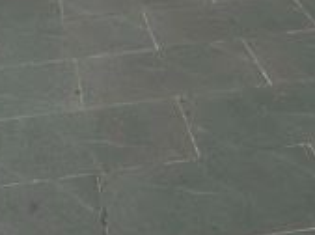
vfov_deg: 14.5
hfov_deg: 22.9
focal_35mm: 85
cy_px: -226
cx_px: 93
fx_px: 772
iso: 40
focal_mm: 2.22
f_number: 2.2
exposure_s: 1/407
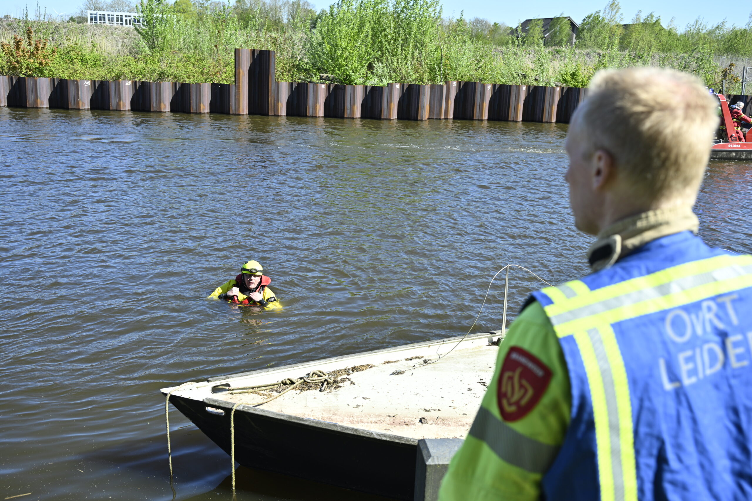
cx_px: 376
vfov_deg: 37.9
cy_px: 250
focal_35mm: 35
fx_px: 731
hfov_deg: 54.4
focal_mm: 35
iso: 64
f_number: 4.5
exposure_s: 1/320
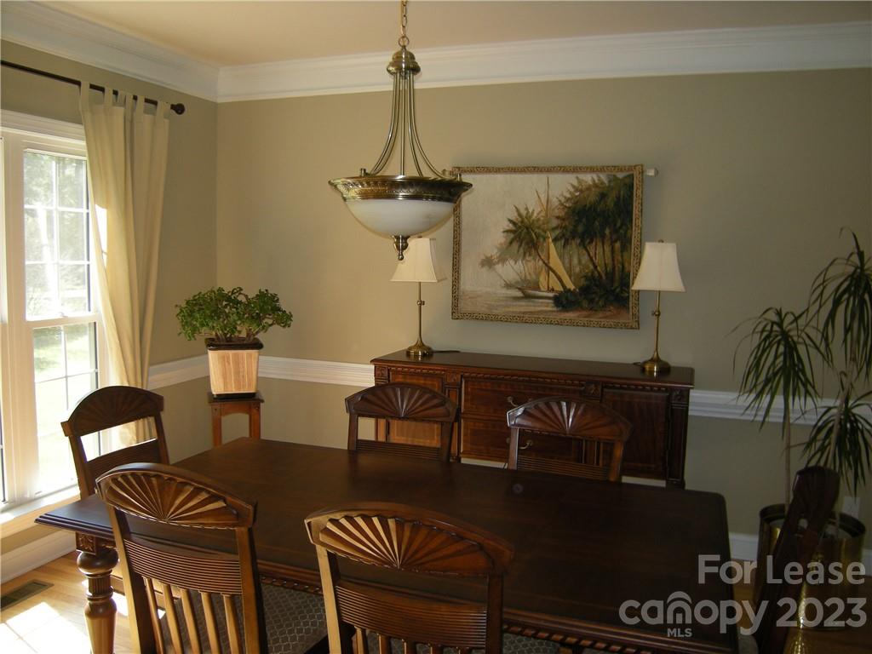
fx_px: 705
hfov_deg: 63.4
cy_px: 327
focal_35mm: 28
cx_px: 436
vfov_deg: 49.7
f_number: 2.8
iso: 80
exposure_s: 1/56.6
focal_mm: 4.7
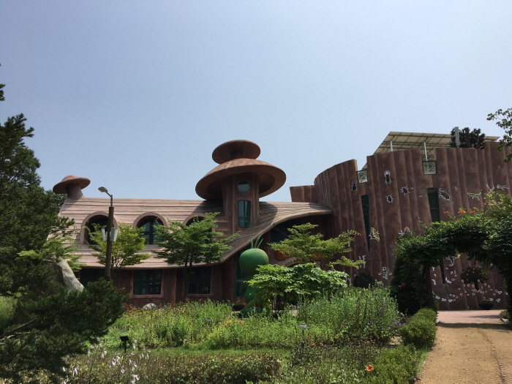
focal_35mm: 29
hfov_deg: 61.7
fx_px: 429
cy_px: 192
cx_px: 256
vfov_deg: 48.2
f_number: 2.2
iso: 25
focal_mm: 4.15
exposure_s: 1/2481
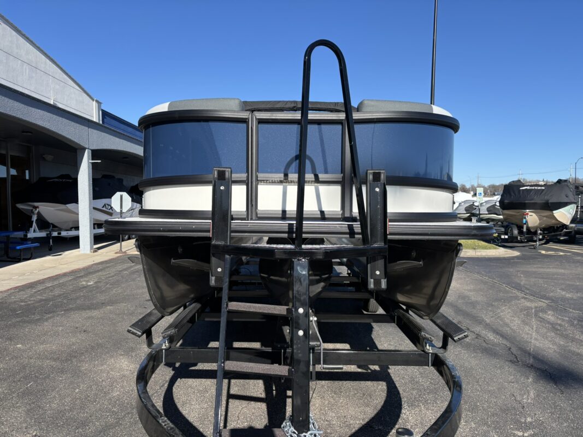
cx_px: 292
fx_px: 438
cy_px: 218
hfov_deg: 67.3
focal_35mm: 26
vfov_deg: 53.1
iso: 50
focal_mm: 5.96
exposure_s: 1/2571
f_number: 1.6
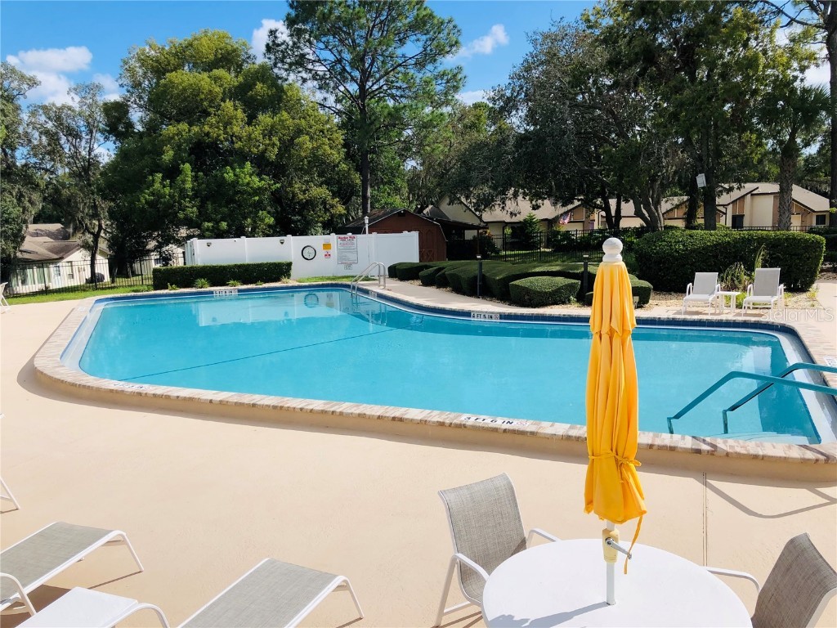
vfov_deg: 49.7
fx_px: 677
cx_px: 418
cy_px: 314
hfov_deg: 63.4
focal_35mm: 28
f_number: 1.8
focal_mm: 3.99
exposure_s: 1/3690
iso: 25
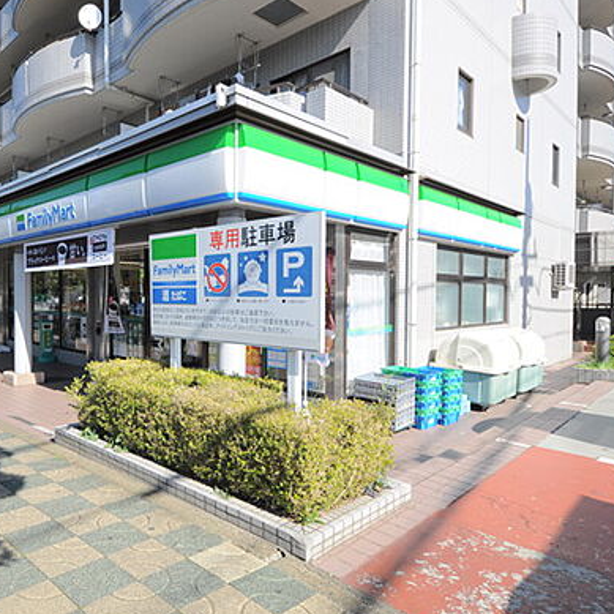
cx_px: 215
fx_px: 468
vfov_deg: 66.5
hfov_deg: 65.1
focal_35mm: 23
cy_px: 302
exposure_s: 1/250
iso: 200
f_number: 8
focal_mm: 11.5
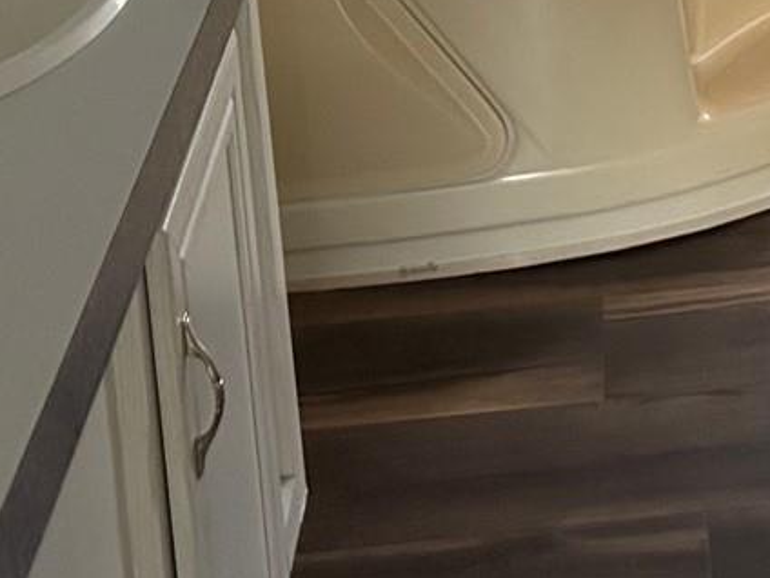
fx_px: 2180
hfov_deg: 19.3
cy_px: -476
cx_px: 814
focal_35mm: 98
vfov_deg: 13.5
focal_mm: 5.7
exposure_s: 1/60
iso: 400
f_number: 1.5
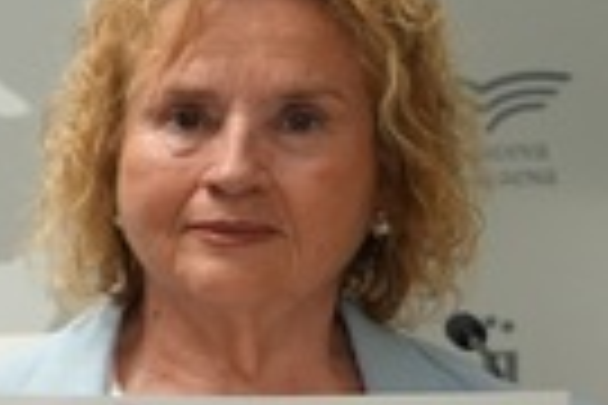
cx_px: -1121
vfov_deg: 4.8
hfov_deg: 6.6
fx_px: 4813
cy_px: 502
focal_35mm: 285
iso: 1600
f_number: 4
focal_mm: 48
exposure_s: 1/160
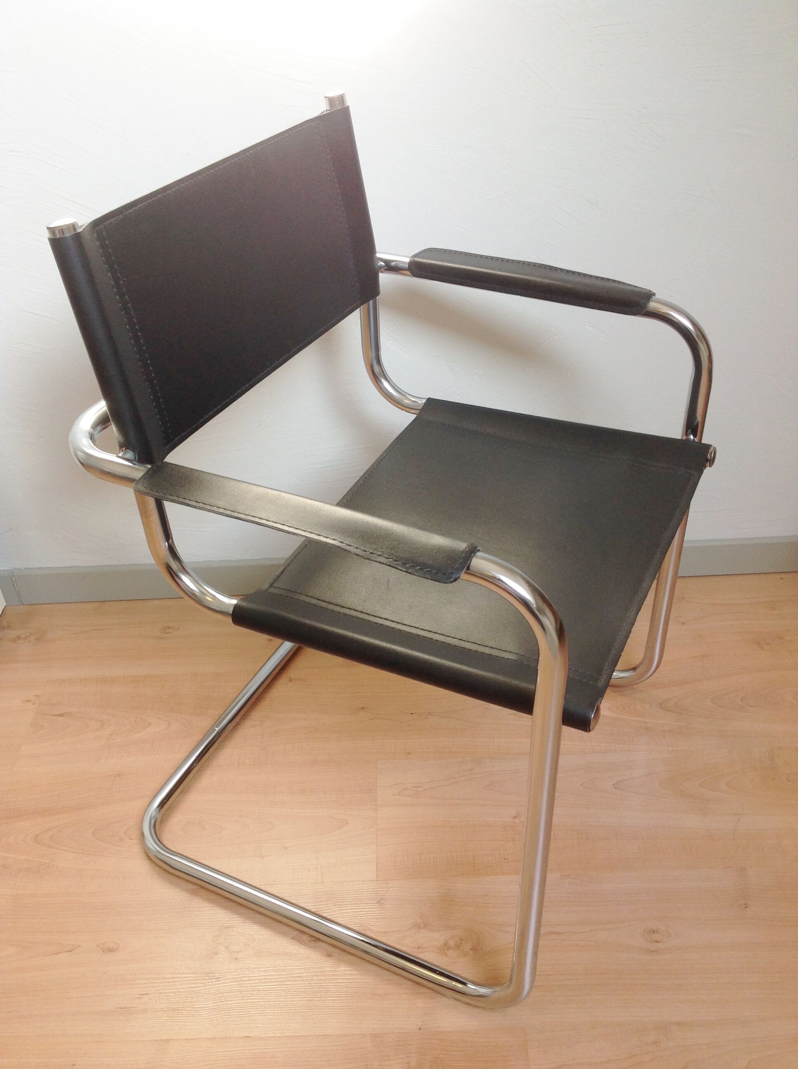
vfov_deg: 52.7
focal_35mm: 35
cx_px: 399
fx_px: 1079
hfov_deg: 40.6
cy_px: 534
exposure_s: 1/60
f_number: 2.4
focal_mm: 4.28
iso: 64
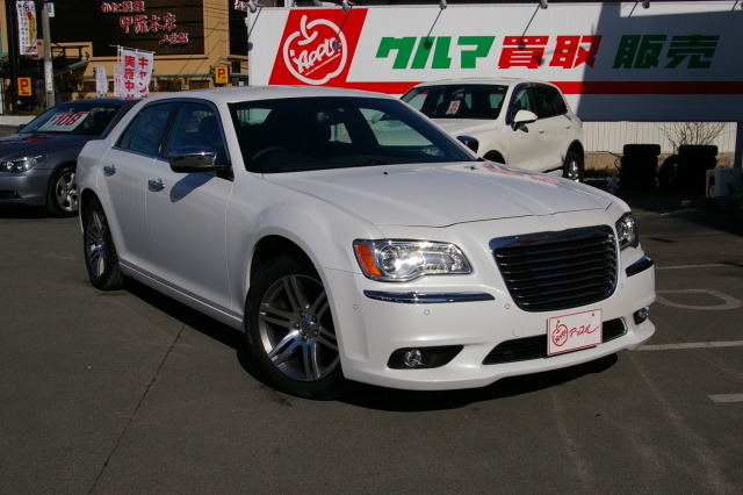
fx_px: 866
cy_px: 248
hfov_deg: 46.4
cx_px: 372
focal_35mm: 42
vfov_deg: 31.9
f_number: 9.5
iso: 200
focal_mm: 28
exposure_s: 1/1000
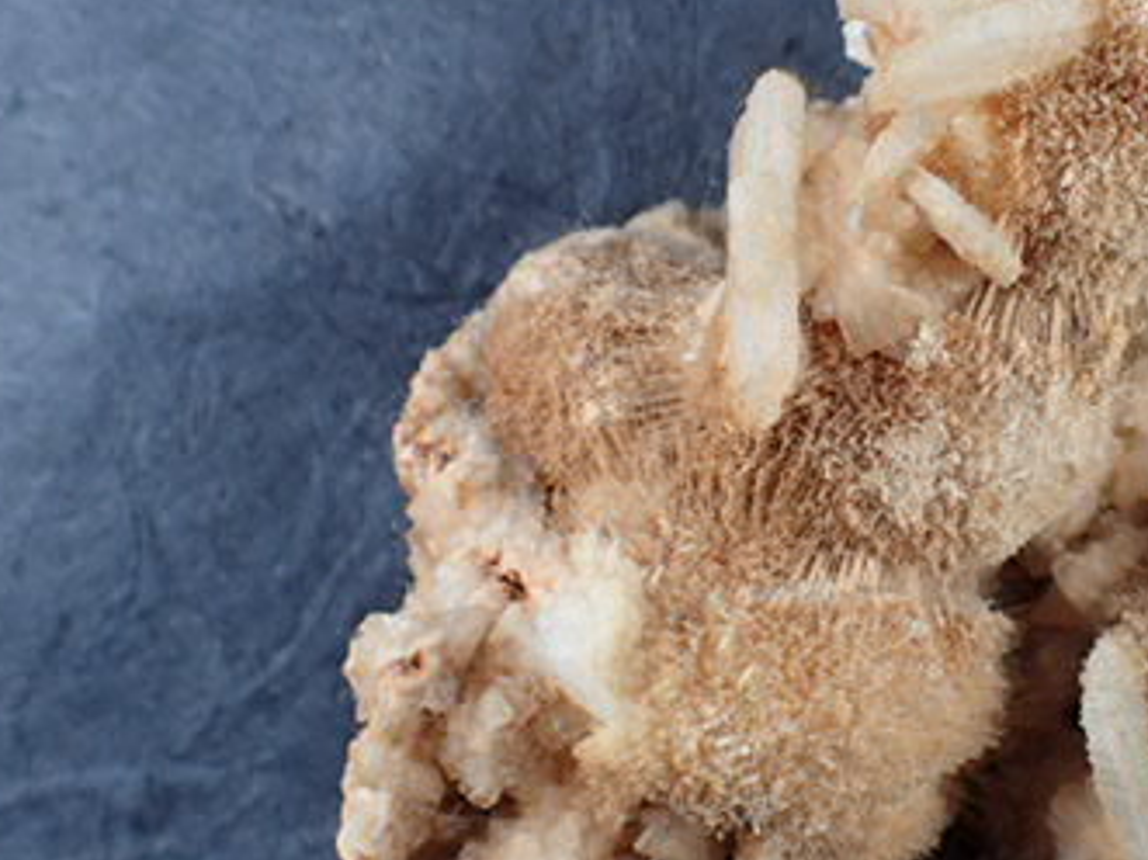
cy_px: 343
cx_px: 891
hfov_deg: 32.5
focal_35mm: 58
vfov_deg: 25.2
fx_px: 1923
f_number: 2.3
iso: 100
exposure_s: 1/160
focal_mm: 5.5
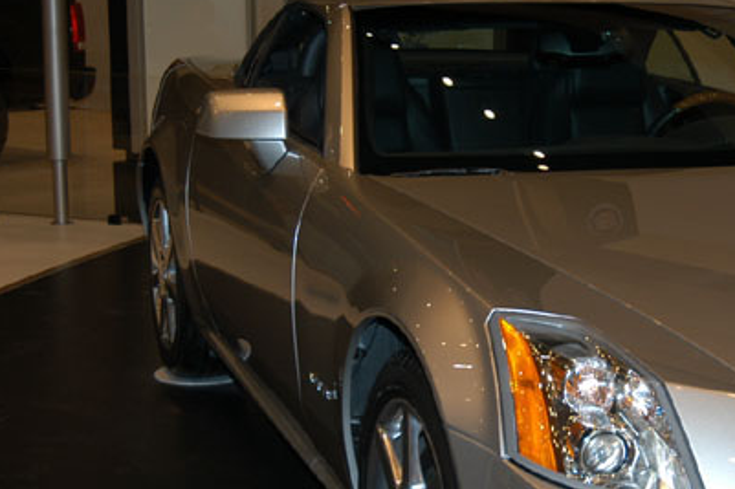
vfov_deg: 15.9
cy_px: 300
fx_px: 1755
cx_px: 615
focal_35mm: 86
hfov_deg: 23.2
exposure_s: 1/60
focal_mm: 34
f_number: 5
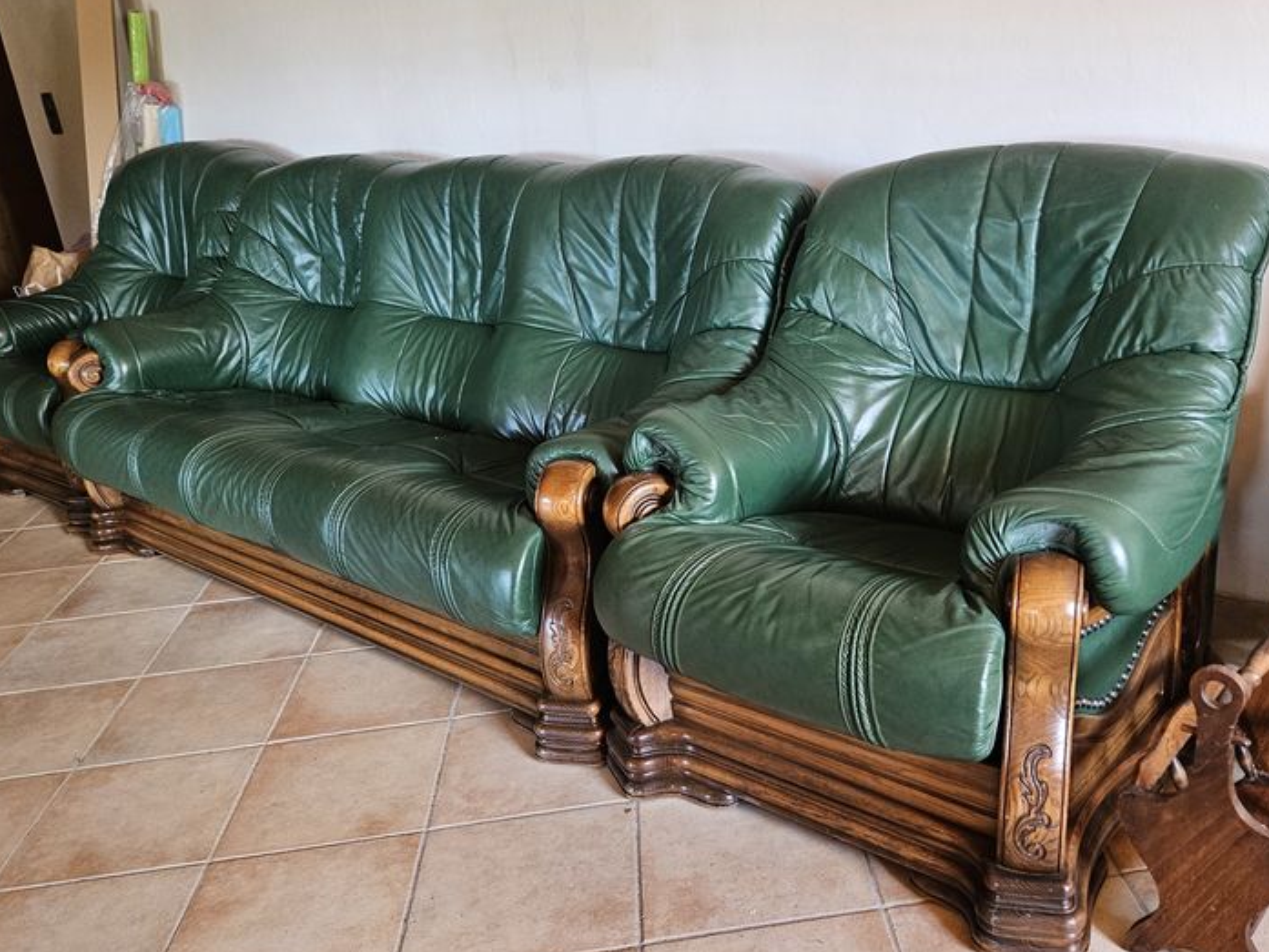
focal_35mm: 33
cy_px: 486
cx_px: 746
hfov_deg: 55.0
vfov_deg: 43.0
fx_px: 1210
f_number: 1.8
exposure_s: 1/120
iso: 400
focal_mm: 5.4
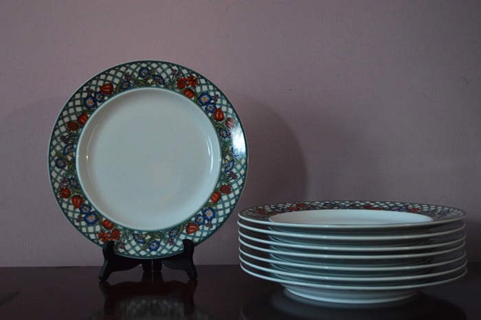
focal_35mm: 48
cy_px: 160
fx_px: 641
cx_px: 240
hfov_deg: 41.2
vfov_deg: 28.0
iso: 3200
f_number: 4.8
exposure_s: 1/20
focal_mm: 32
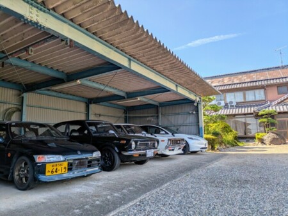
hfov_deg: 69.4
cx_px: 144
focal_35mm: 25
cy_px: 108
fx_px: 208
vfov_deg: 54.9
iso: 51
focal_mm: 5.43
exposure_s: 1/877
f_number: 1.89
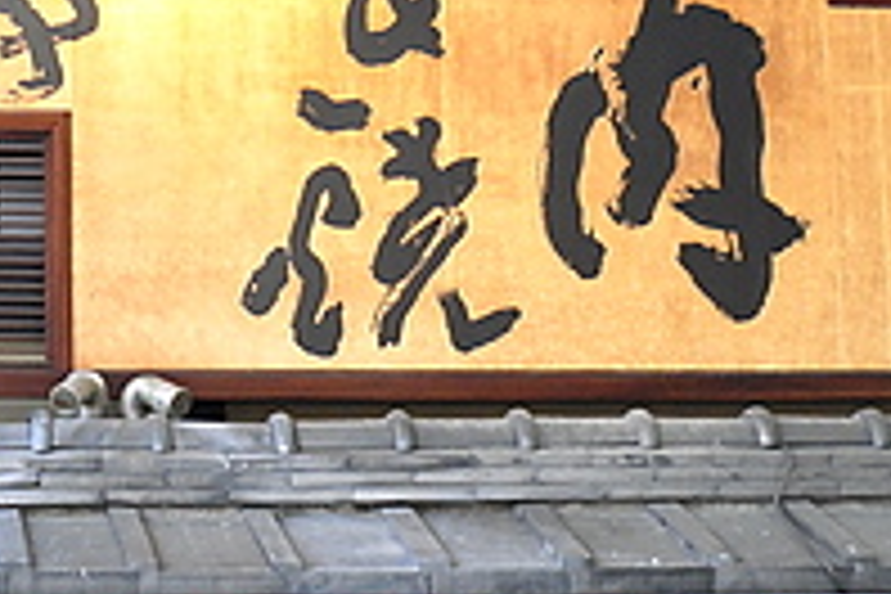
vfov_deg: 12.9
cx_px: 18
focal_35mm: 106
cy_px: 119
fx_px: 2623
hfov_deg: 18.8
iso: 1600
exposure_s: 1/250
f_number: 2.8
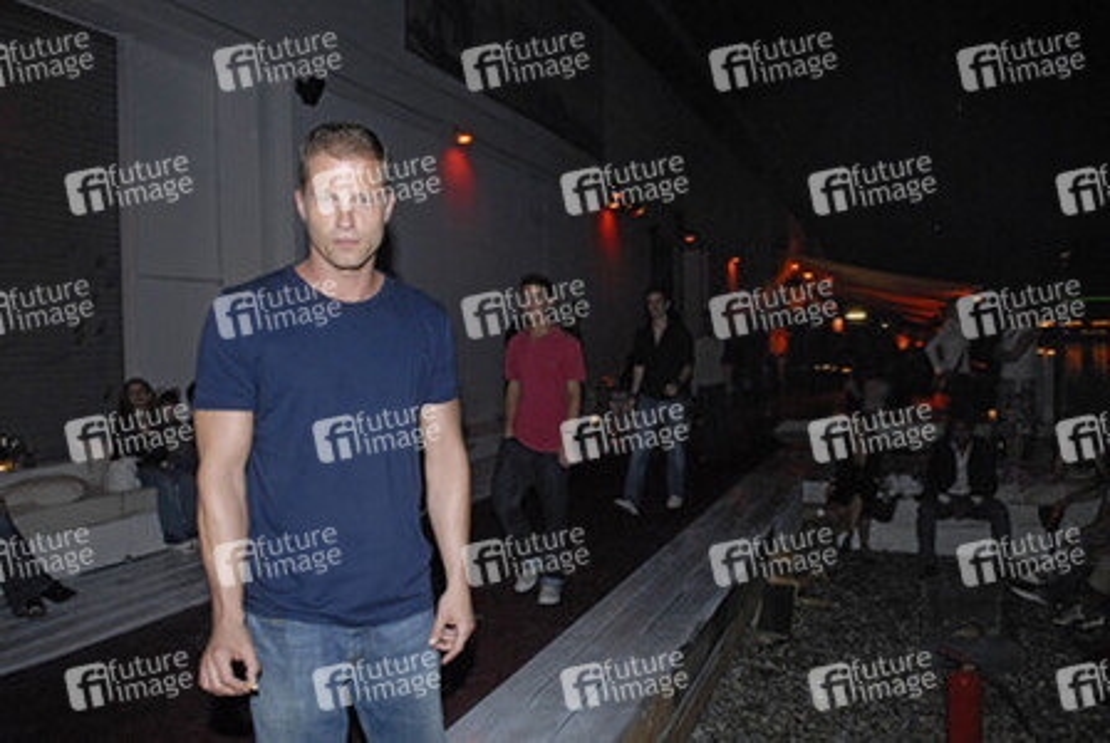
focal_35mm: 26
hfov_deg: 70.4
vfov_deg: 50.5
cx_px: 555
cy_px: 372
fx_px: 787
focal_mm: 17
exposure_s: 1/15
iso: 800
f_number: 7.1
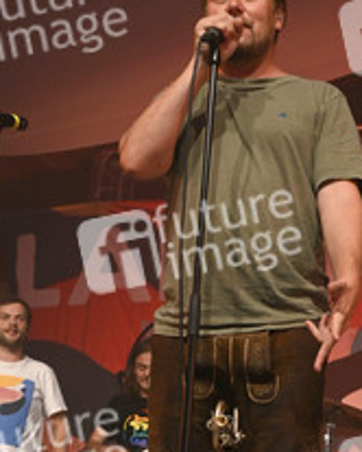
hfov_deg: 20.1
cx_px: 253
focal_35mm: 76
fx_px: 1016
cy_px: 352
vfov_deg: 24.7
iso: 3200
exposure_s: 1/60
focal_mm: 42
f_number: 6.3
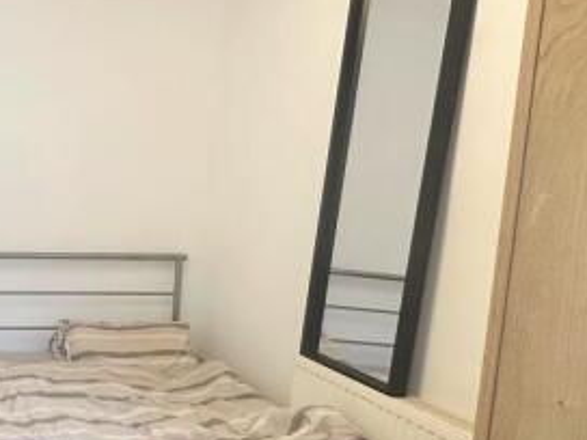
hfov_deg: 48.5
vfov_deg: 46.7
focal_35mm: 30
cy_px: 251
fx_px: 509
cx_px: -10
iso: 320
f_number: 2.2
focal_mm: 2.22
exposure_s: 1/95
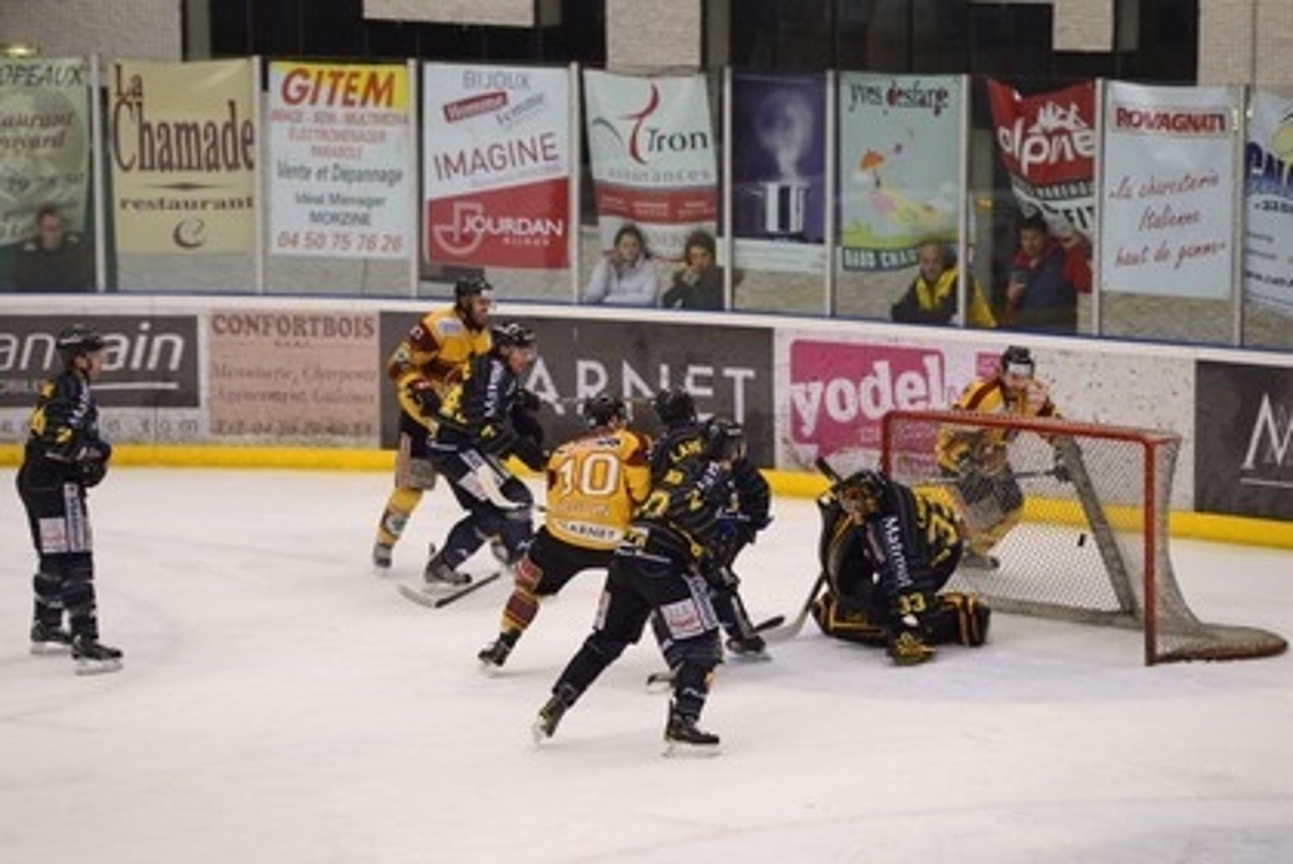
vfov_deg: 8.9
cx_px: 646
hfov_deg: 13.2
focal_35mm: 155
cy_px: 432
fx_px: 5571
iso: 1600
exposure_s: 1/1000
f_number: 3.2
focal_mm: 155
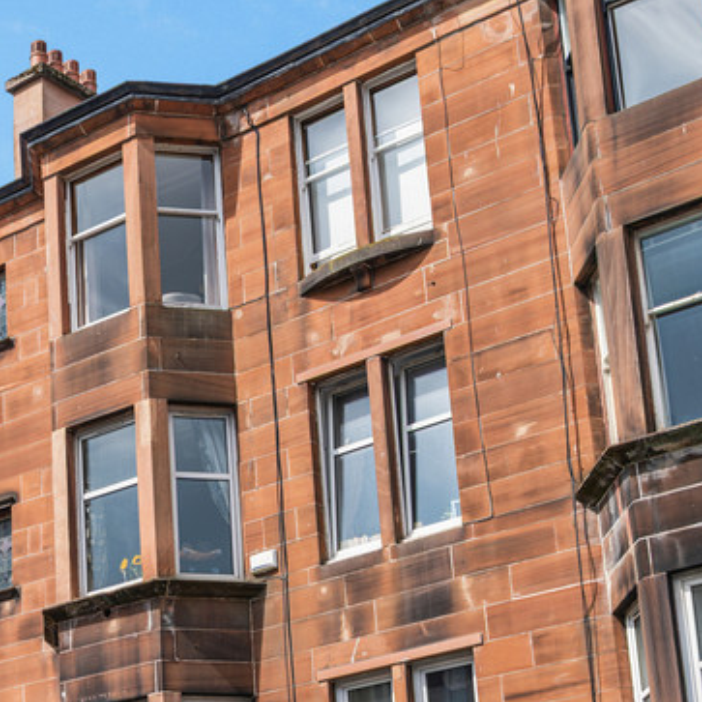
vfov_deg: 20.3
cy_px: 610
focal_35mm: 84
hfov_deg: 19.6
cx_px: -95
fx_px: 1927
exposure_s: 1/100
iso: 100
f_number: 8
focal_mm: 35
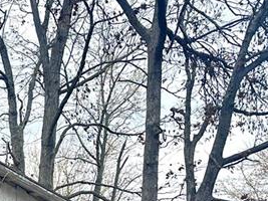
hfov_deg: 17.4
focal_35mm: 92
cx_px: -212
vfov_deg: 14.7
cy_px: 317
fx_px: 712
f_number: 1.78
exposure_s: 1/773
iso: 80
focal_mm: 6.86
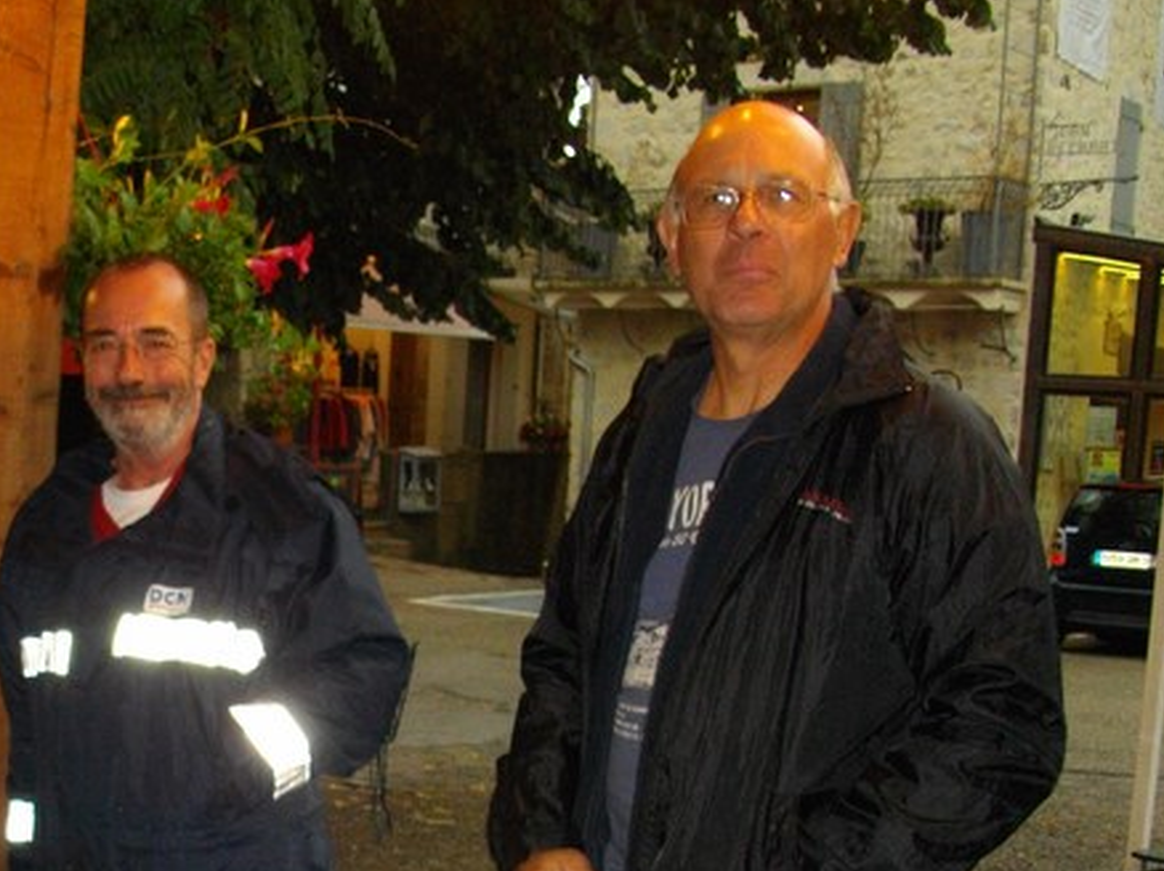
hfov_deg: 32.1
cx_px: 108
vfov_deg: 25.2
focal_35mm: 57
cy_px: 706
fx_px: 1916
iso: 200
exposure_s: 1/50
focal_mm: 5.7
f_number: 2.9
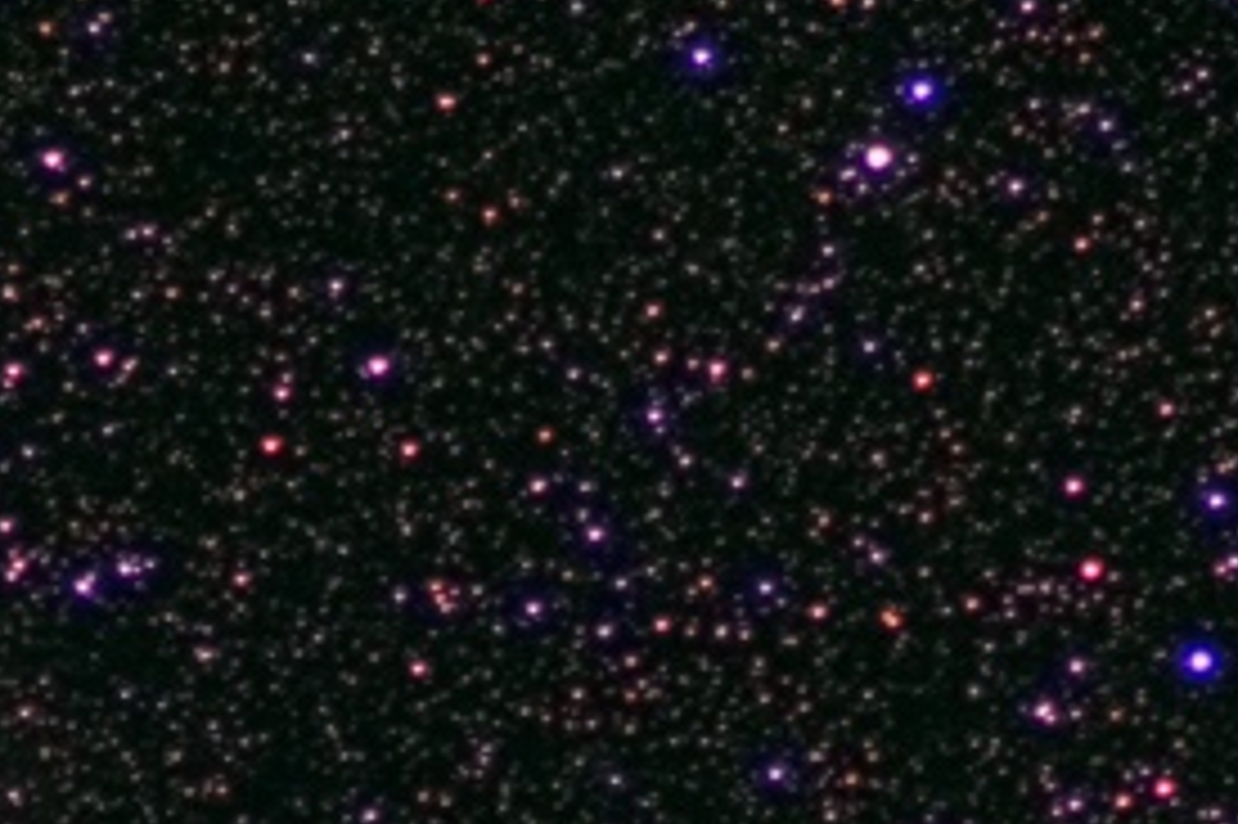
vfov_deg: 1.8
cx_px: 257
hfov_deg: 2.7
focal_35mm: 759
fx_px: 26085
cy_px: 1797
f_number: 1.4
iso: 1600
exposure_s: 20
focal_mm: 85
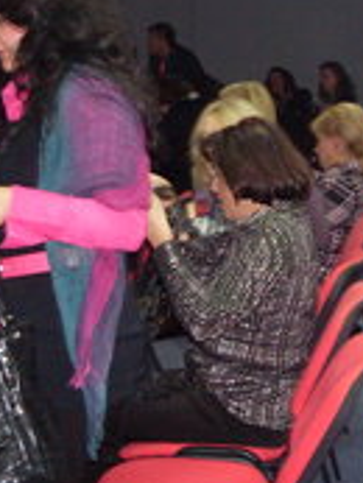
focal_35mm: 88
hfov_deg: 16.5
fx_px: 1229
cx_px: 338
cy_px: 73
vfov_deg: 21.9
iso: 240
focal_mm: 6.3
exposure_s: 1/45
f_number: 2.8
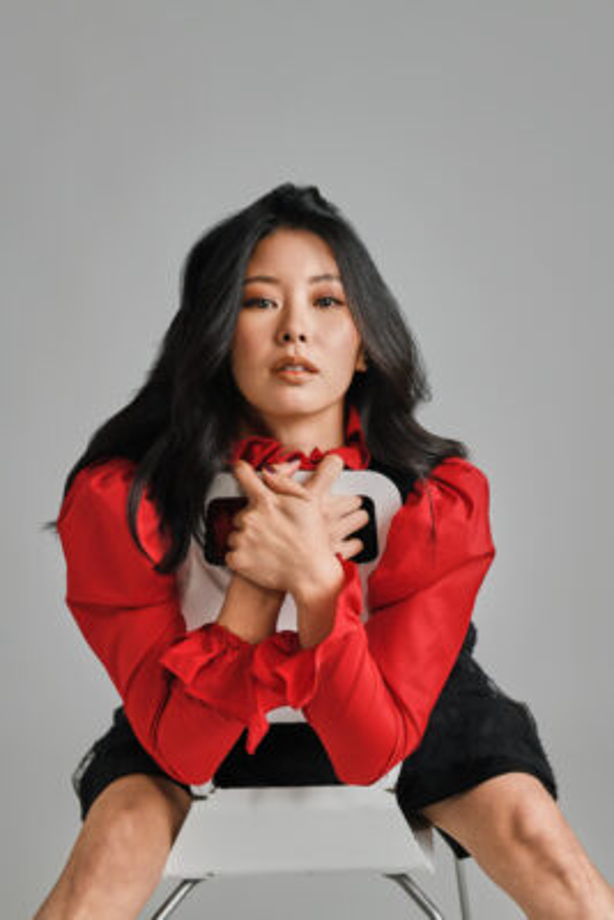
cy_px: 460
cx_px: 307
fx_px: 1227
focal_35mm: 48
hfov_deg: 28.1
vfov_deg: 41.1
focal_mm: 48
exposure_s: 1/200
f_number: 7.1
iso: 250
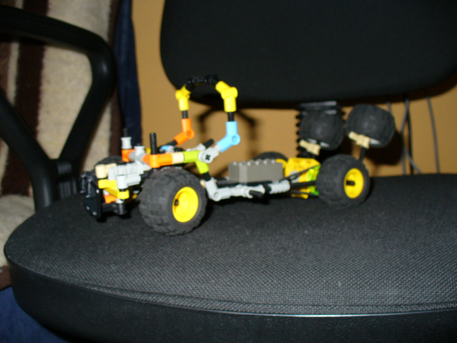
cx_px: 228
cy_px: 172
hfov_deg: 50.1
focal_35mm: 37
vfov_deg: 38.7
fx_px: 488
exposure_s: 1/60
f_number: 2.8
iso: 100
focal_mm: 6.1
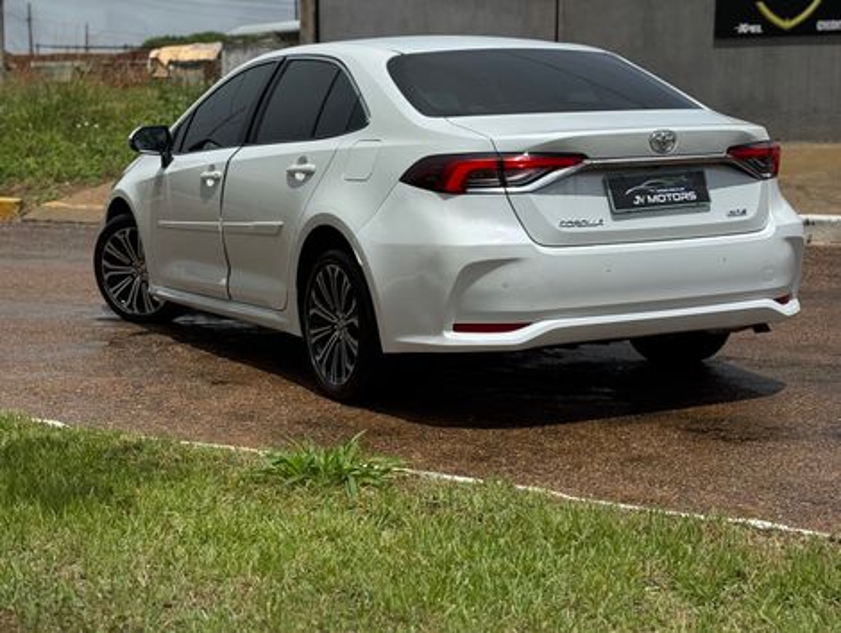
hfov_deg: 39.6
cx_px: 420
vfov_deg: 30.3
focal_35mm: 48
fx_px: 1168
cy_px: 316
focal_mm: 6.76
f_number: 1.78
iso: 80
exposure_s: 1/12500
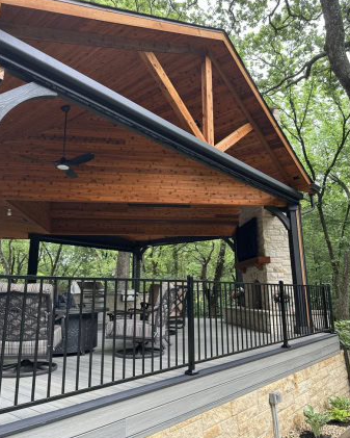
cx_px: 178
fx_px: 337
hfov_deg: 54.9
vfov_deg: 66.0
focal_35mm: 26
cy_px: 213
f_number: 1.8
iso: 80
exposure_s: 1/172
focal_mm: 6.9
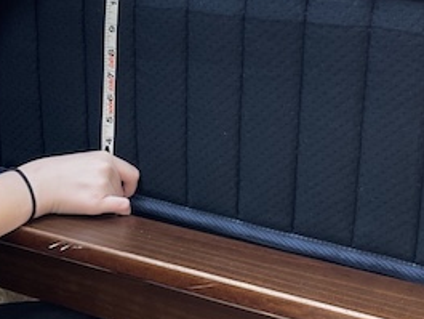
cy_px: 71
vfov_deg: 22.0
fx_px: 809
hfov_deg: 29.2
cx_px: 152
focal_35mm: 66
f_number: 1.6
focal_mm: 5.1
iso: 80
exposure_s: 1/60
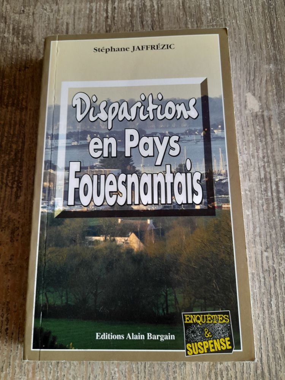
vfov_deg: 69.4
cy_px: 190
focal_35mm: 25
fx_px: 274
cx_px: 142
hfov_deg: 54.9
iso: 200
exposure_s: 1/50
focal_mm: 4.6
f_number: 2
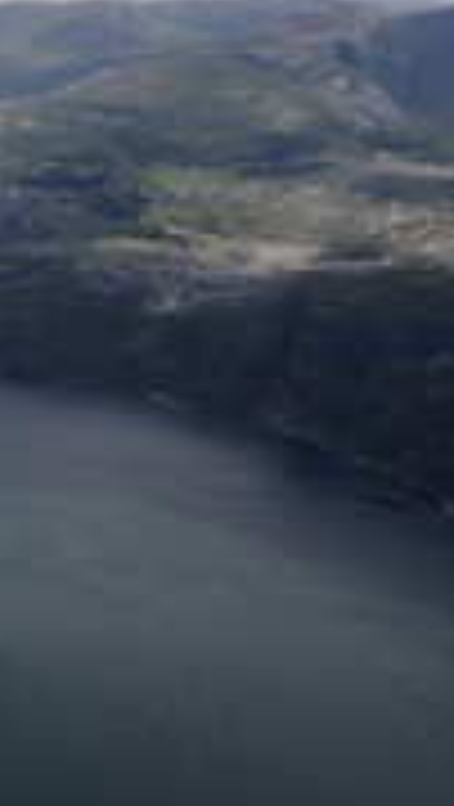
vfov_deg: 38.2
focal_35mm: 54
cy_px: 288
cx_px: -391
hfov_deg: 17.5
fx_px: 1153
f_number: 14
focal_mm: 22
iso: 200
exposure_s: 1/160
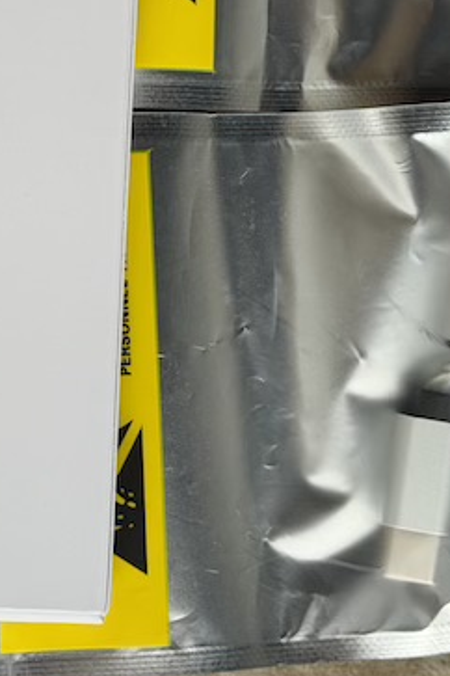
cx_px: 173
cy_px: 169
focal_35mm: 110
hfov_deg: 12.4
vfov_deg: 18.5
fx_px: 2062
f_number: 1.78
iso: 64
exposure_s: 1/330
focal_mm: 6.76
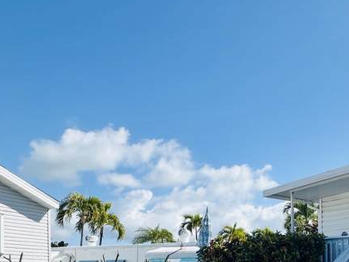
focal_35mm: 42
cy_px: 278
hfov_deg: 41.4
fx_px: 423
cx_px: 311
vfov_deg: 31.1
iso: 50
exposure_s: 1/1125
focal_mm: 2.22
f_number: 2.2
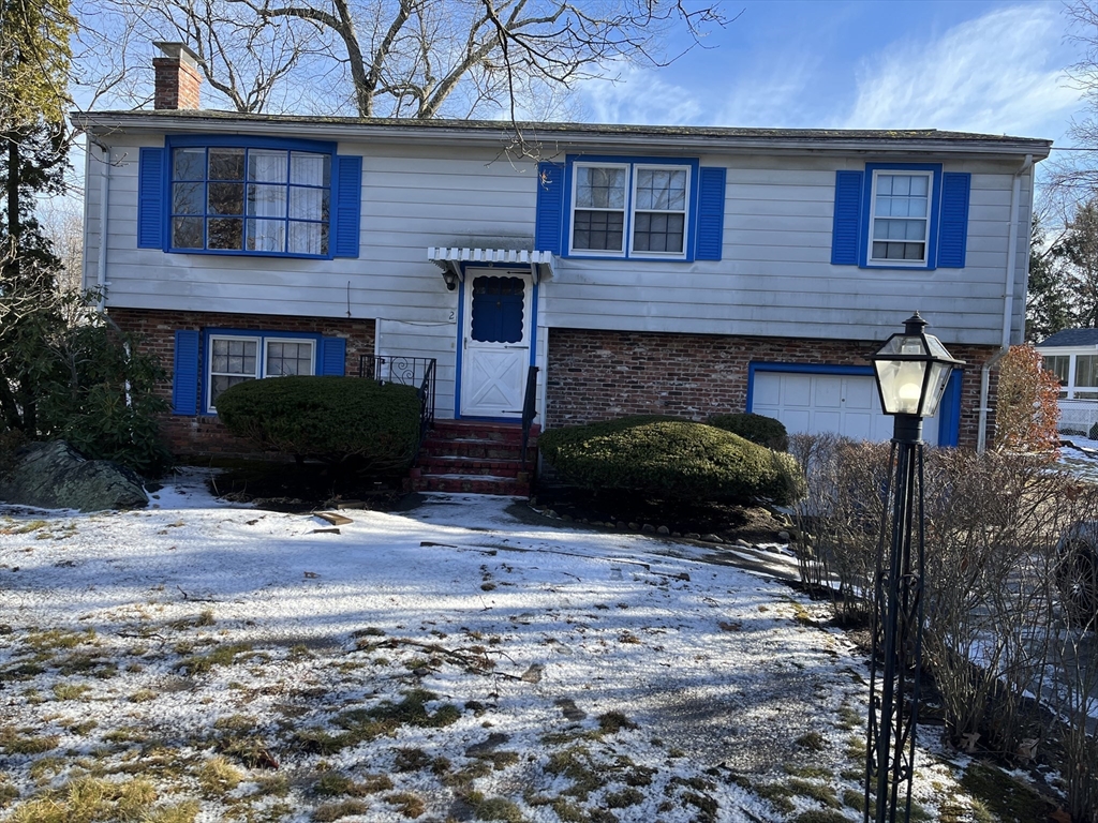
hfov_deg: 67.3
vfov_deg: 53.1
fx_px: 825
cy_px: 412
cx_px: 549
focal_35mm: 26
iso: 50
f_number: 1.6
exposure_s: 1/951
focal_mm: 5.1
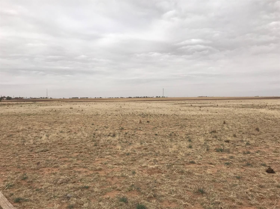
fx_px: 226
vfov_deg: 49.7
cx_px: 140
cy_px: 104
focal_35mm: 28
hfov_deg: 63.5
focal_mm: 3.99
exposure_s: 1/4566
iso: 20
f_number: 1.8
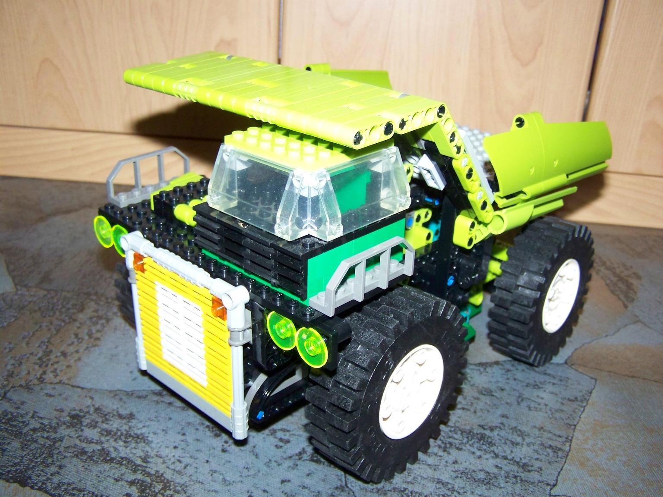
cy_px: 248
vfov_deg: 37.7
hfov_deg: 49.0
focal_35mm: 38
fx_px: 728
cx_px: 332
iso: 200
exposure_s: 1/30
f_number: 2.8
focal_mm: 6.3
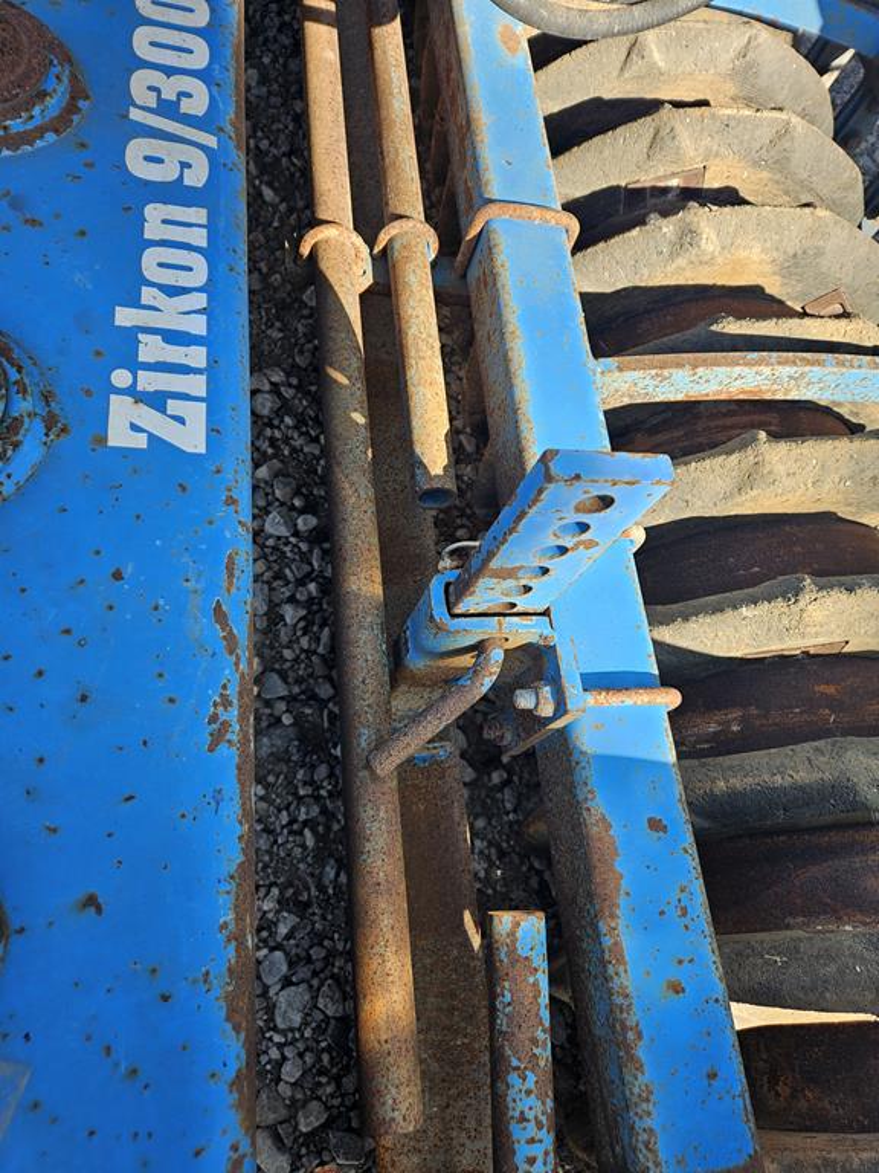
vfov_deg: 73.9
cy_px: 586
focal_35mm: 23
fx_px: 779
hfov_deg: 58.9
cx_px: 440
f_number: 1.8
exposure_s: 1/200
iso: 25
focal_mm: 5.4
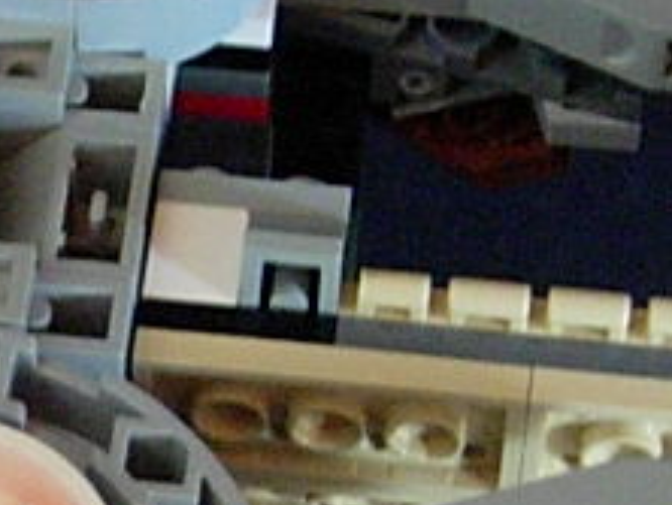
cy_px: 478
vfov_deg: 6.3
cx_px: -321
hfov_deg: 8.2
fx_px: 4567
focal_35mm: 235
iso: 400
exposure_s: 1/10.6
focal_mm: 10.6
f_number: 3.2
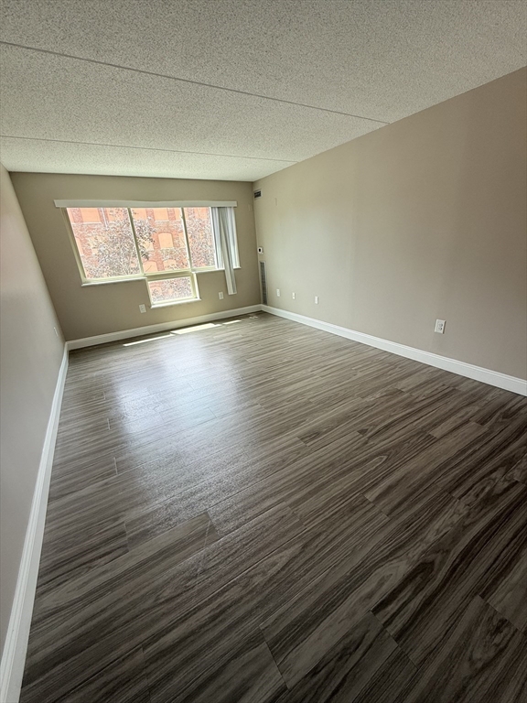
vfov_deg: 102.1
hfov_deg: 85.7
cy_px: 352
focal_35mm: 14
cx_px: 264
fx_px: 284
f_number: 2.2
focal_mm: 2.22
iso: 50
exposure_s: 1/120
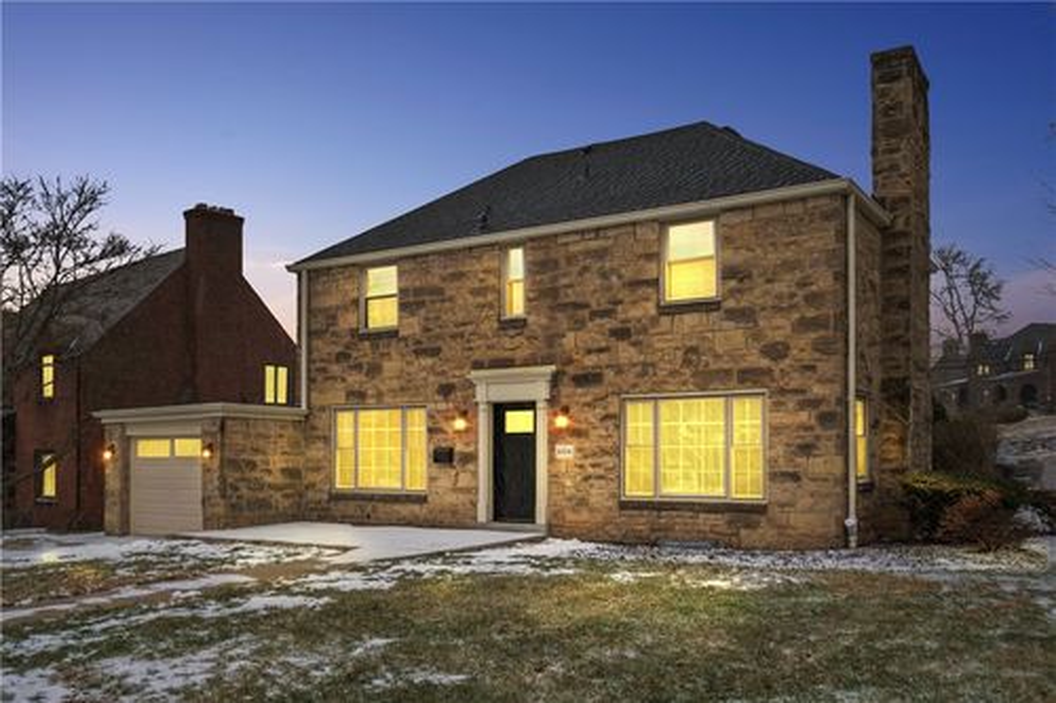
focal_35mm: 31
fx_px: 909
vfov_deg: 42.3
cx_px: 528
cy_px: 352
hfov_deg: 60.3
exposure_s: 1/40
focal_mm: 31
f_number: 8
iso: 800
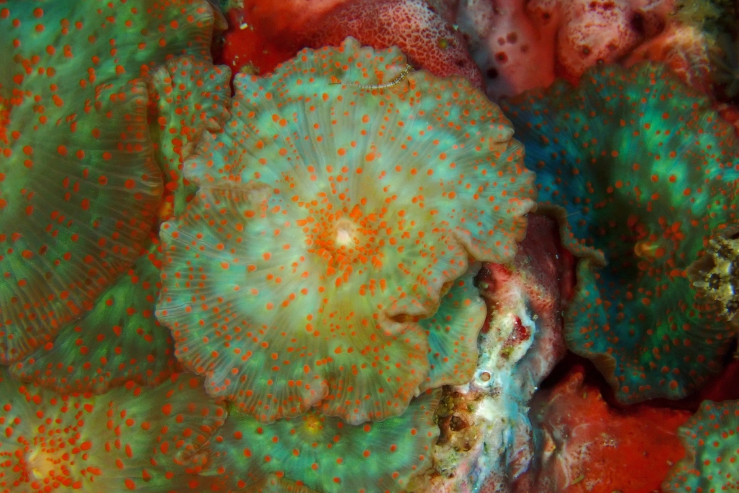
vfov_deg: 13.0
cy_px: 272
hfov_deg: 19.5
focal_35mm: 105
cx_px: 367
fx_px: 2156
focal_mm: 18
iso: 250
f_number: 6.3
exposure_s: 1/200
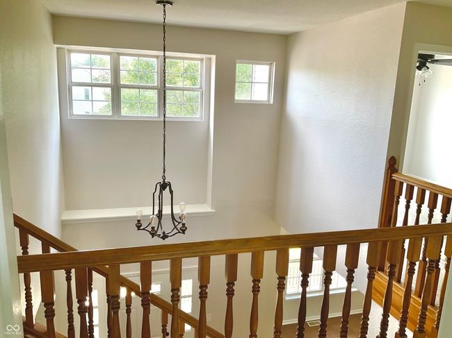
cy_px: 169
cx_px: 226
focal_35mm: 29
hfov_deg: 61.7
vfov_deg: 48.2
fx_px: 379
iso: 64
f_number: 1.8
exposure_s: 1/120
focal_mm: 3
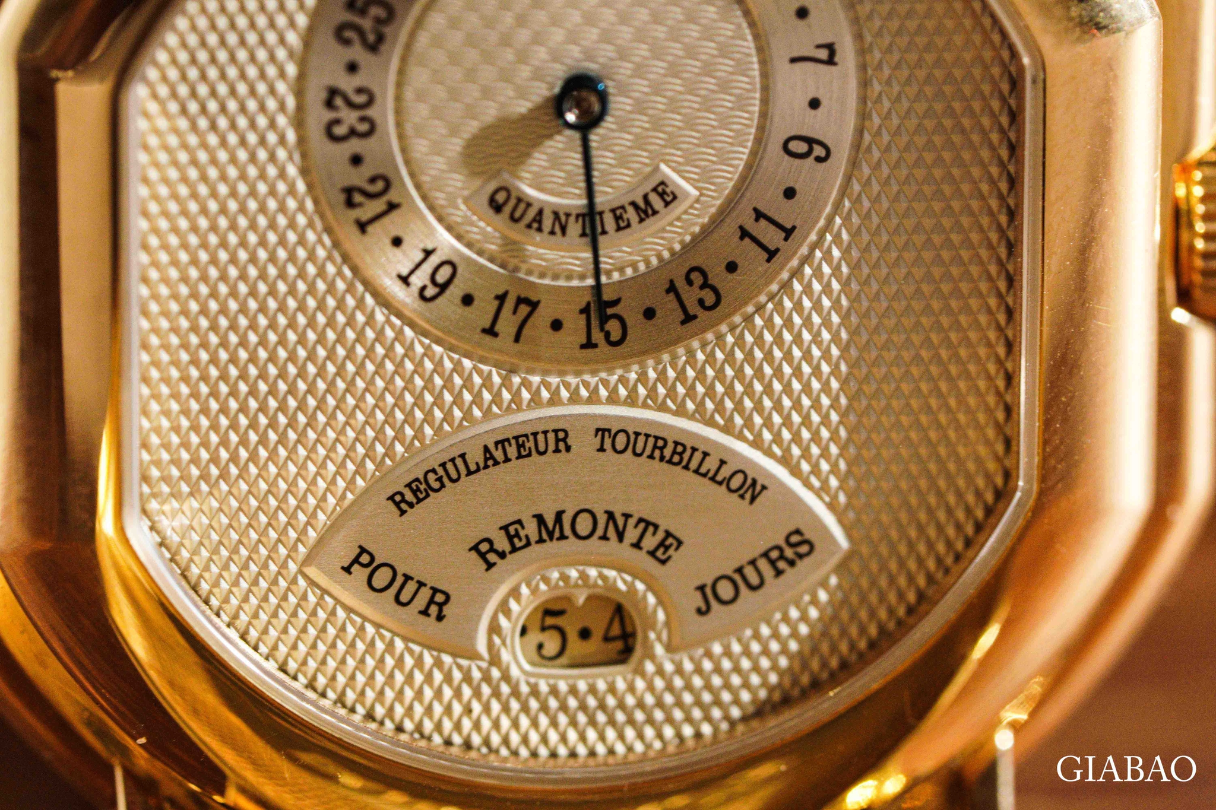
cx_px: 608
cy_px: 405
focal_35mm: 135
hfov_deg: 15.2
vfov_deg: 10.2
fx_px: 4559
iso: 2500
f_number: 5
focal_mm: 90
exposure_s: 1/100
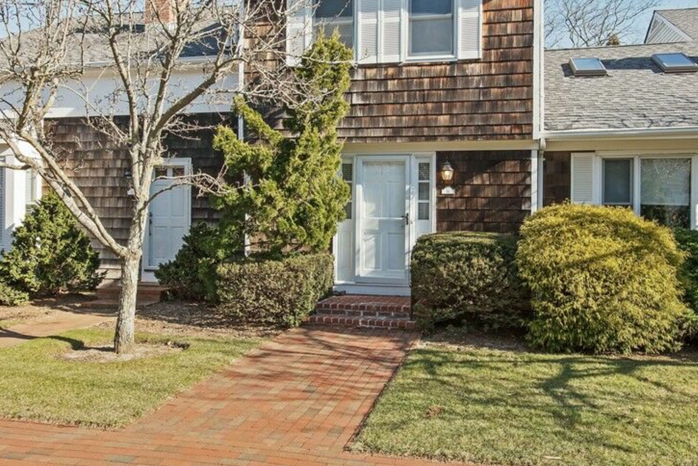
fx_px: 582
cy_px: 191
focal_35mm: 30
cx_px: 366
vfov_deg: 43.5
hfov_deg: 61.9
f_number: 11
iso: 200
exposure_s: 1/125
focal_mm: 22
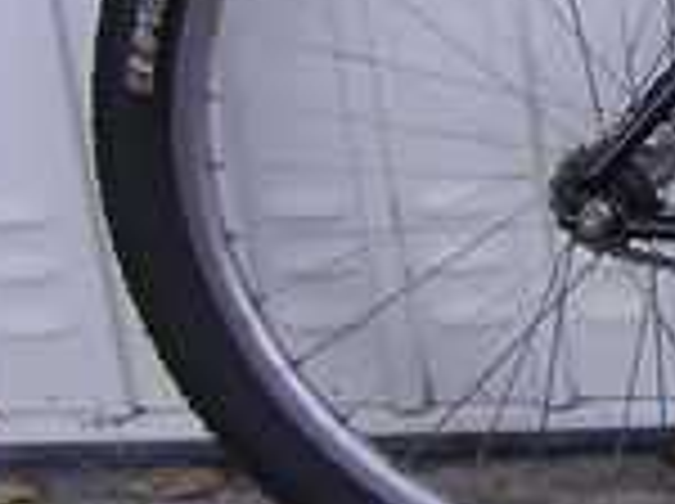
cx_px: 1568
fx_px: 3582
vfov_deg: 7.8
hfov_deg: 9.6
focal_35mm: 184
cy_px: -324
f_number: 2.8
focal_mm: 5.8
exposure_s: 1/68.3
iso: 100
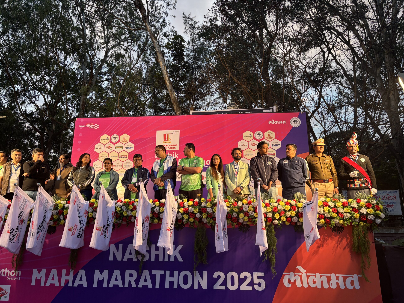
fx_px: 303
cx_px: 202
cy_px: 152
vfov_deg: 53.1
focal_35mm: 26
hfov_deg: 67.3
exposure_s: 1/101
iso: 64
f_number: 1.6
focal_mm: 5.96
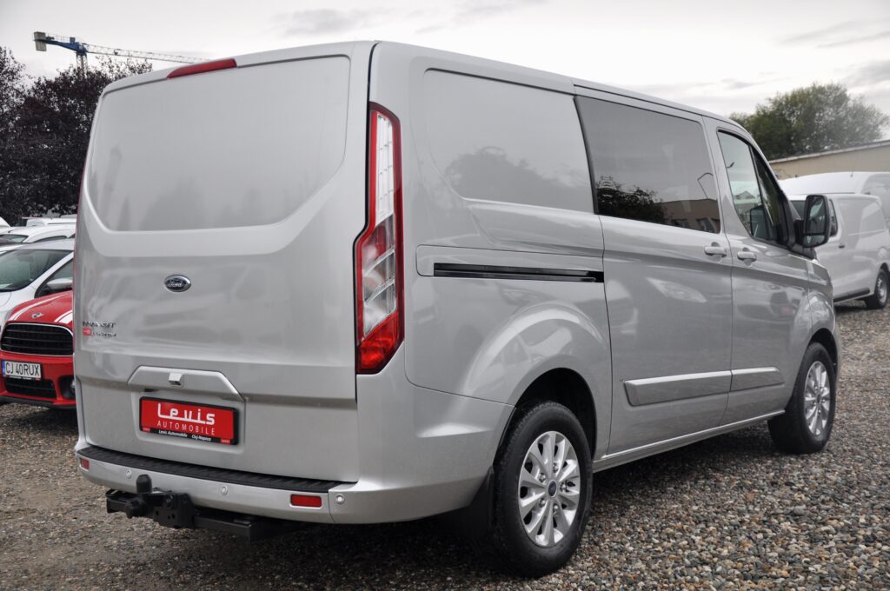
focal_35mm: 45
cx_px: 445
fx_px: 1111
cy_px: 296
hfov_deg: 43.7
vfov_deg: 29.8
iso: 500
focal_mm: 30
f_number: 5.6
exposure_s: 1/125
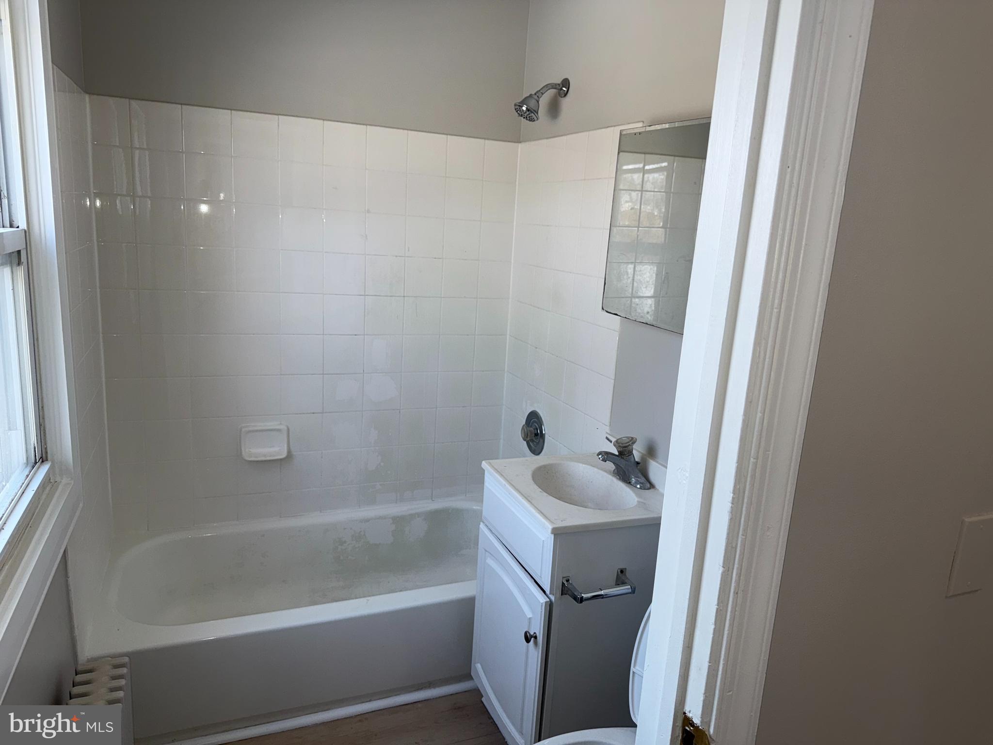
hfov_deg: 71.6
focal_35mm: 24
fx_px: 688
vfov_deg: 56.8
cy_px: 372
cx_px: 496
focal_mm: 6.76
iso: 50
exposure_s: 1/218
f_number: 1.78
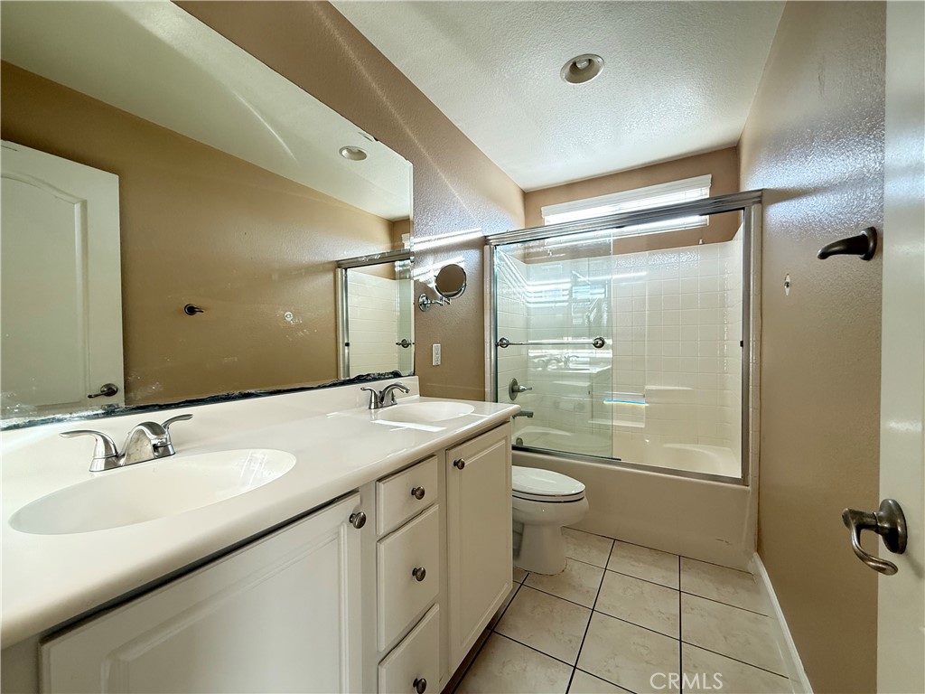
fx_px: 374
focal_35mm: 14
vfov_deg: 85.7
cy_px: 347
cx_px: 462
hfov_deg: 102.1
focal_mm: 2.22
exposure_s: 1/99
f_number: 2.2
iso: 250
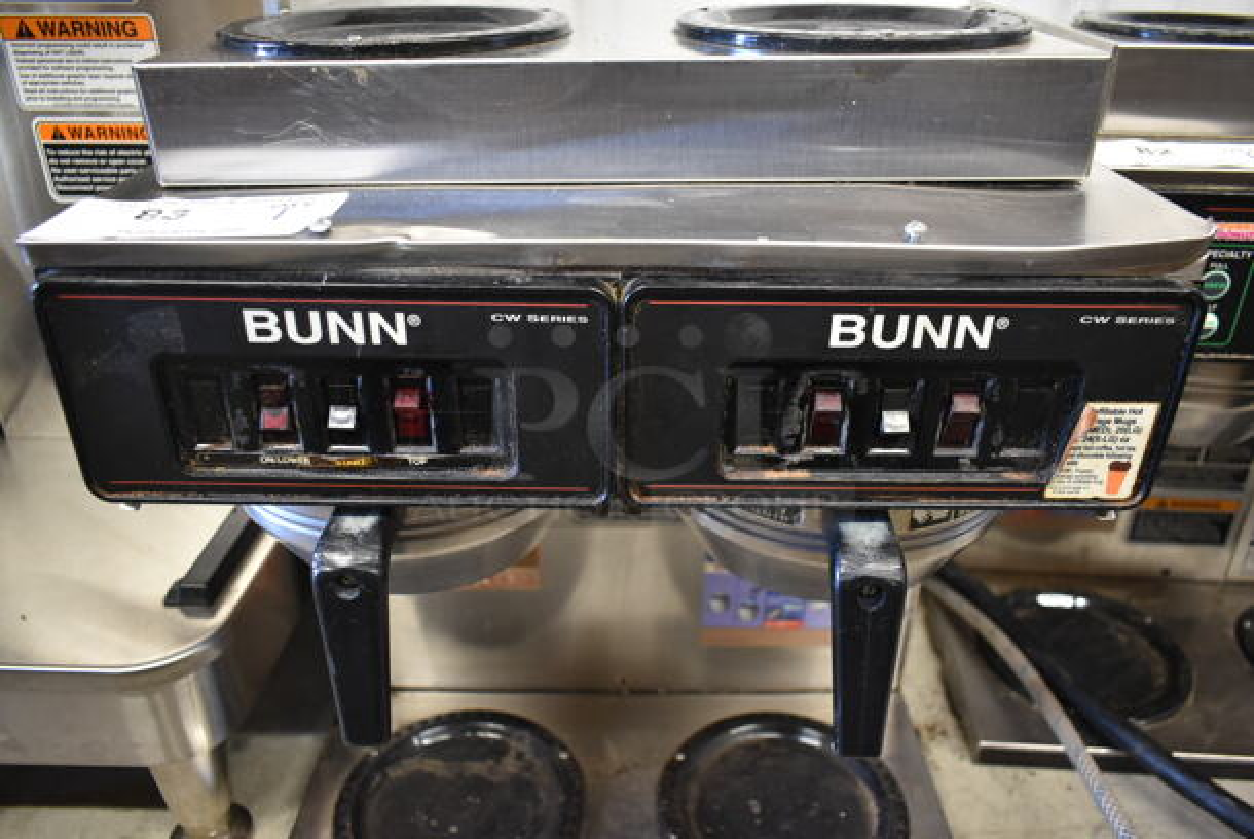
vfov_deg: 48.0
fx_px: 941
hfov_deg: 67.3
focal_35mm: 27
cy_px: 420
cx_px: 627
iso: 1250
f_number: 3.5
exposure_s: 1/30
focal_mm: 18
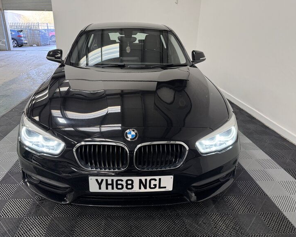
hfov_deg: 65.9
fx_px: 228
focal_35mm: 26
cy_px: 120
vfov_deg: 54.9
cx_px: 134
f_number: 1.78
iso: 160
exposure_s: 1/99
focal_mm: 6.76
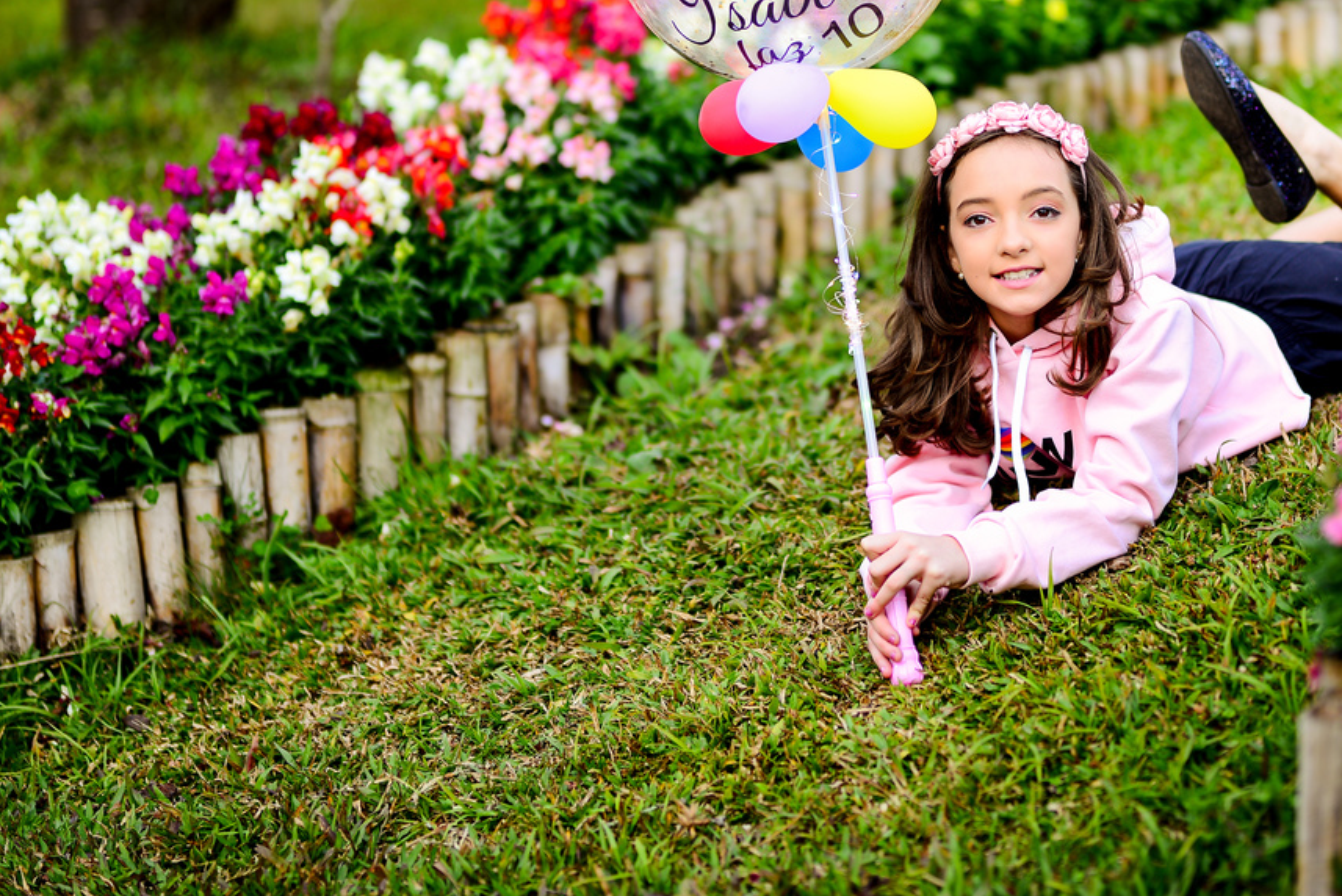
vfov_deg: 11.5
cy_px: 275
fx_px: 4437
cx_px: 816
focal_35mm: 119
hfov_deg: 17.2
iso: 80
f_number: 1.4
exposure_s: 1/250
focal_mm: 85
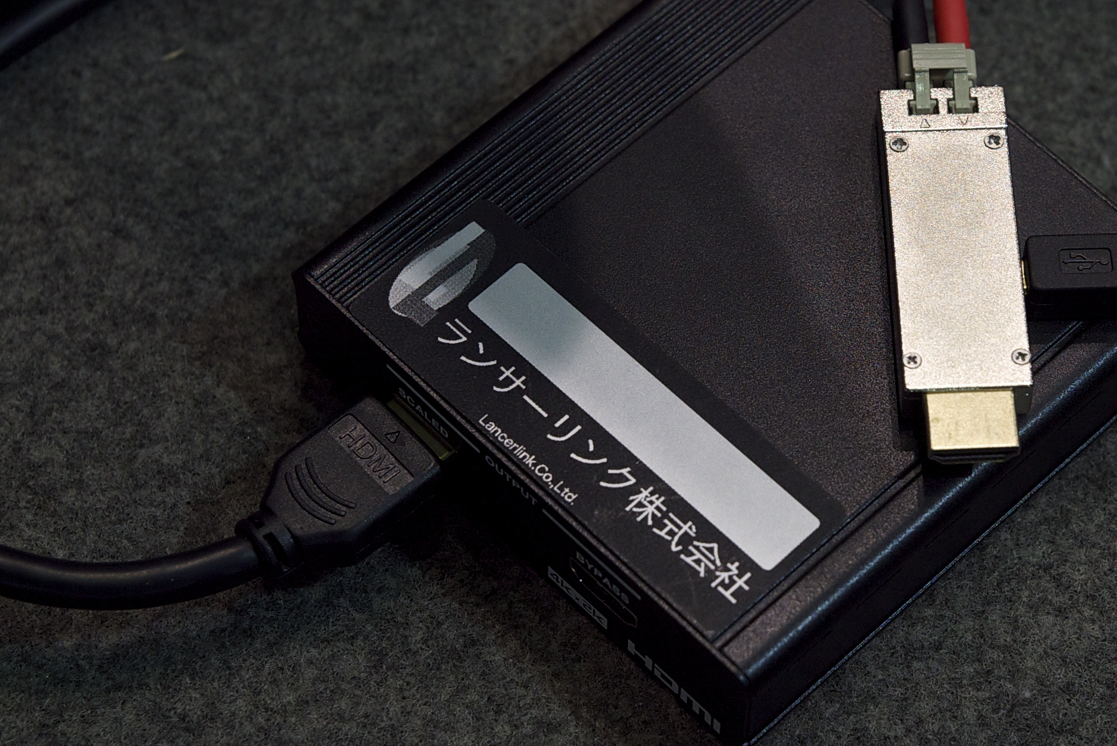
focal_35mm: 140
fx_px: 4345
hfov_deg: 14.6
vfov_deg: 9.8
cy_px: 279
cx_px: 705
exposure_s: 1/50
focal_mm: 70
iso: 1600
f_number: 5
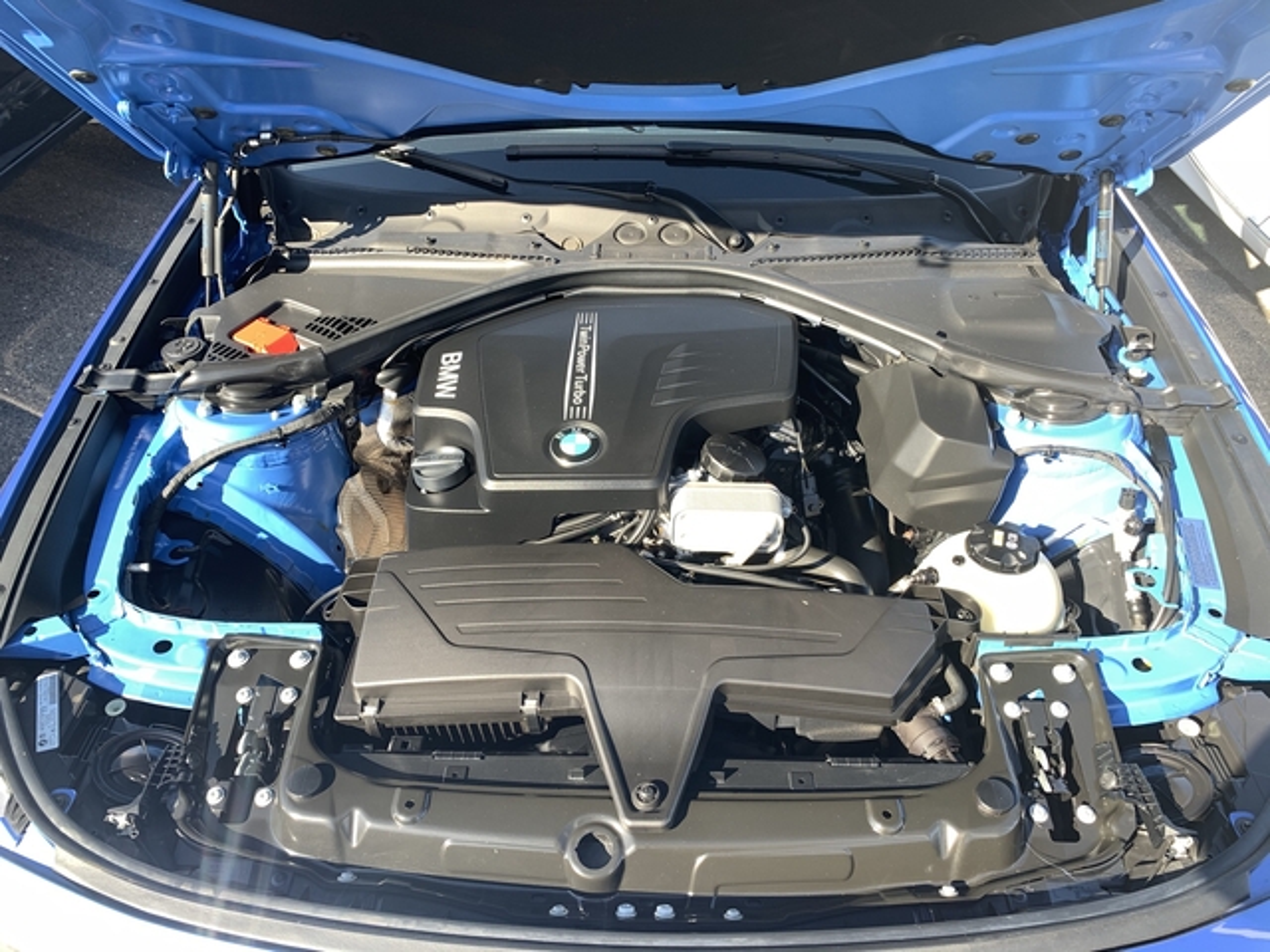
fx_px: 954
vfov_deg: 53.1
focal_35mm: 26
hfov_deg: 67.3
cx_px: 635
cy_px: 476
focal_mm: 4.25
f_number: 1.8
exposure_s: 1/233
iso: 25
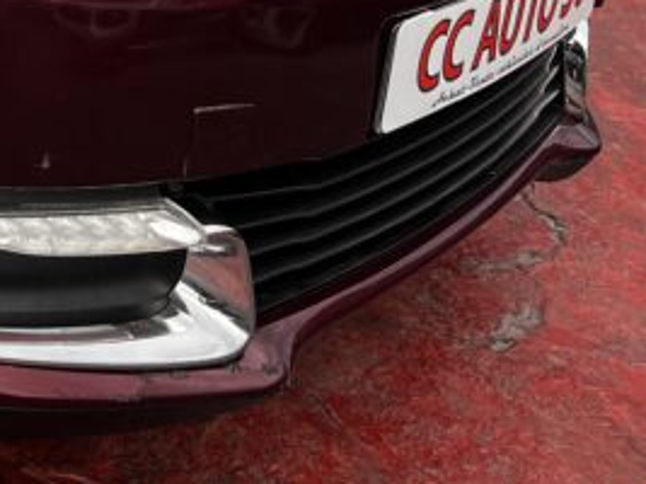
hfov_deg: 21.2
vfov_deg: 17.1
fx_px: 1455
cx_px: -317
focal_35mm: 78
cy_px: -232
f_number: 1.6
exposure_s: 1/577
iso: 50
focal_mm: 5.1
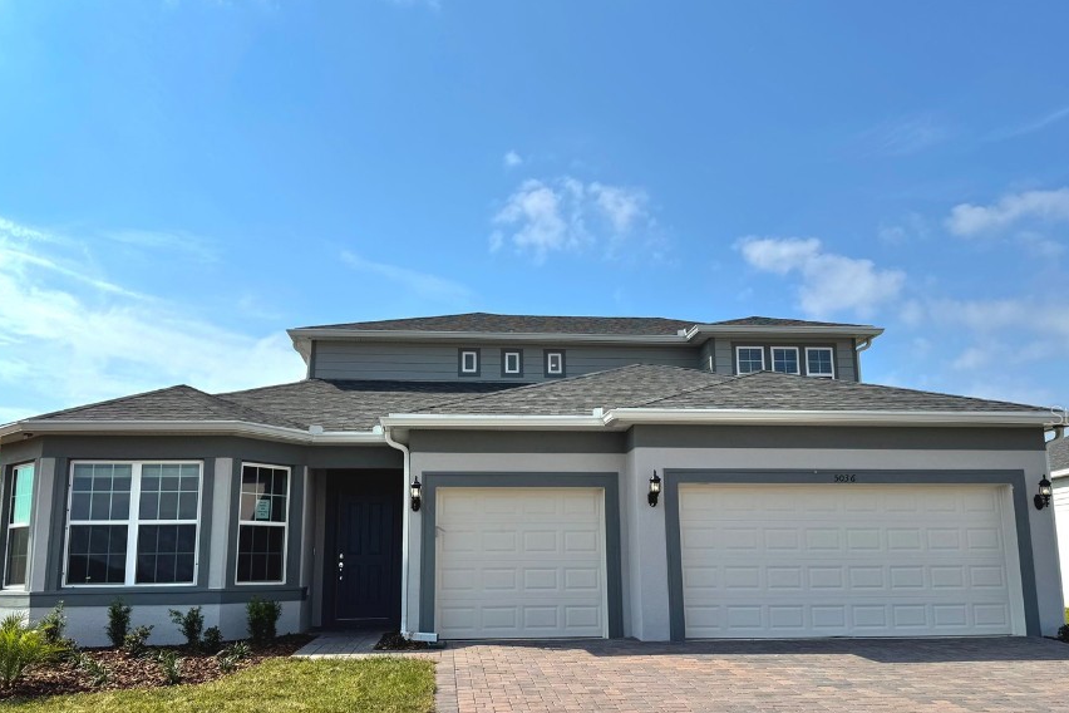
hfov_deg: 61.9
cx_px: 526
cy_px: 414
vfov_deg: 43.5
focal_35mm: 30
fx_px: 891
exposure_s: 1/9009
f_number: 1.78
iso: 80
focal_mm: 6.76
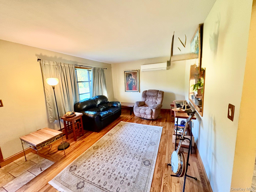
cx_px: 128
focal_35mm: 14
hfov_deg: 102.1
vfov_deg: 85.7
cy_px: 96
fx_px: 104
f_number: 2.2
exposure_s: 1/40
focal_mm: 2.22
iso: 640
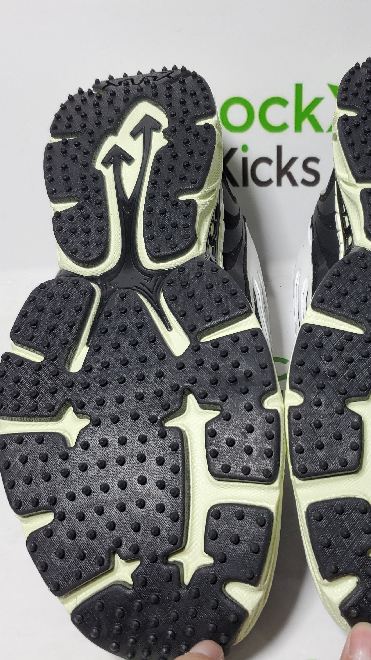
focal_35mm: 38
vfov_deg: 52.8
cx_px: 289
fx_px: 665
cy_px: 330
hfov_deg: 30.5
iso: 50
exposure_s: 1/343
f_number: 1.5
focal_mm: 4.3
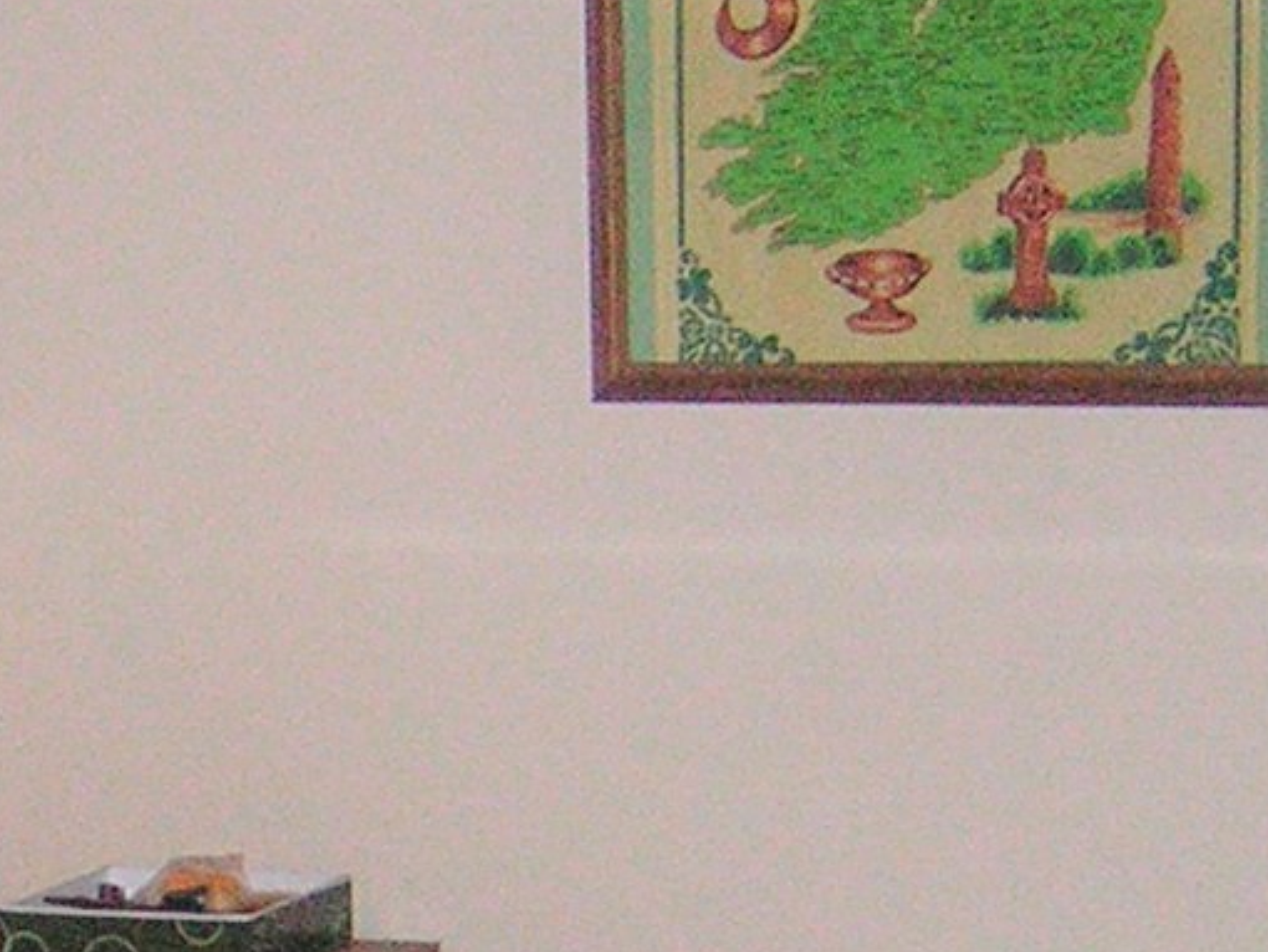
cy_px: 1143
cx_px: 181
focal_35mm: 160
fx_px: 5864
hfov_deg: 12.3
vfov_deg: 9.2
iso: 200
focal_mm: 6.6
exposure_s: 1/60.1
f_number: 3.1
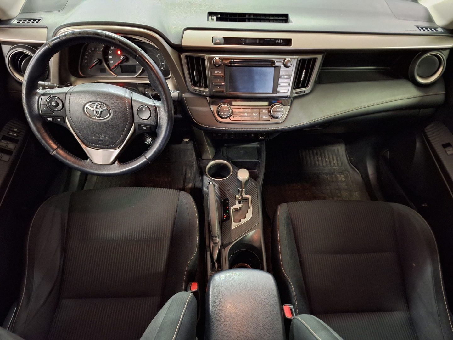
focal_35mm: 23
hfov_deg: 73.9
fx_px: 301
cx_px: 226
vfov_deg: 58.9
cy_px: 170
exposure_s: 1/20
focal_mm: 5.54
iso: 1000
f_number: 1.8
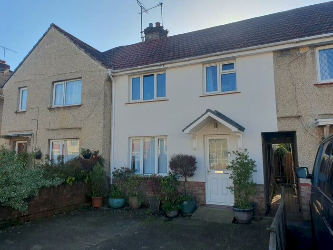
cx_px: 166
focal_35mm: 26
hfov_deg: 67.3
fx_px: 250
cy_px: 125
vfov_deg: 53.1
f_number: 2.4
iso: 50
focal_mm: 4.32
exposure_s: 1/1104
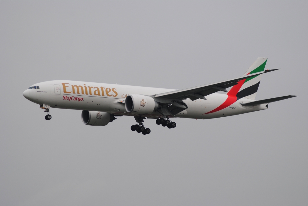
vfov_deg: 6.8
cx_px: 154
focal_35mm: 202
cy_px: 103
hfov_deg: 10.1
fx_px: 1734
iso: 100
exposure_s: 1/500
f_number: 5.6
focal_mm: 135
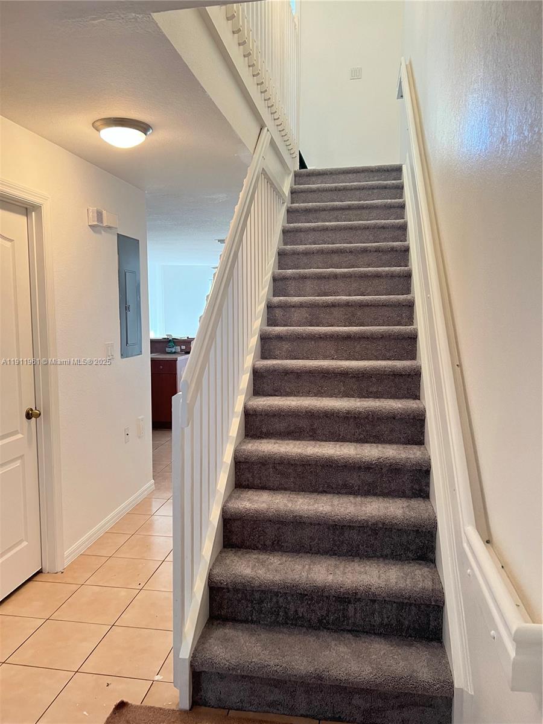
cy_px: 362
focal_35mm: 26
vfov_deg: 67.3
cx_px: 272
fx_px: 544
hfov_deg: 53.1
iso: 320
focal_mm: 5.7
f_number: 1.5
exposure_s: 1/60
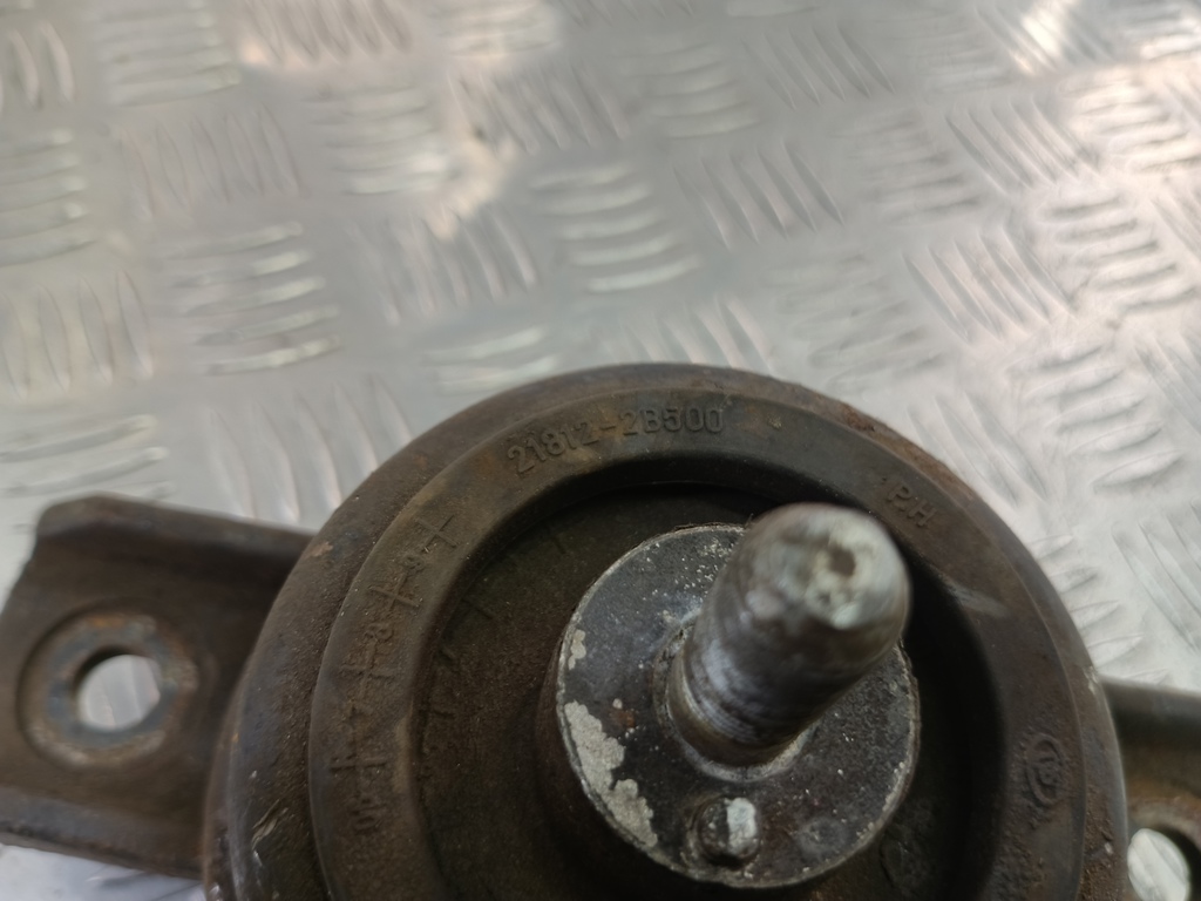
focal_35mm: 23
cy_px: 450
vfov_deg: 58.9
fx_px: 798
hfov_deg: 73.9
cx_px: 600
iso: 120
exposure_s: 1/25
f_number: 1.6
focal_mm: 4.11
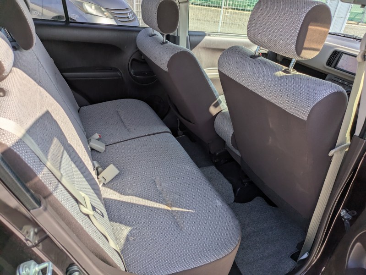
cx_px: 183
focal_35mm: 25
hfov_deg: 69.4
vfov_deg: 54.9
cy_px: 138
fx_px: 264
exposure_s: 1/826
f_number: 1.89
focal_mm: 5.43
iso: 44
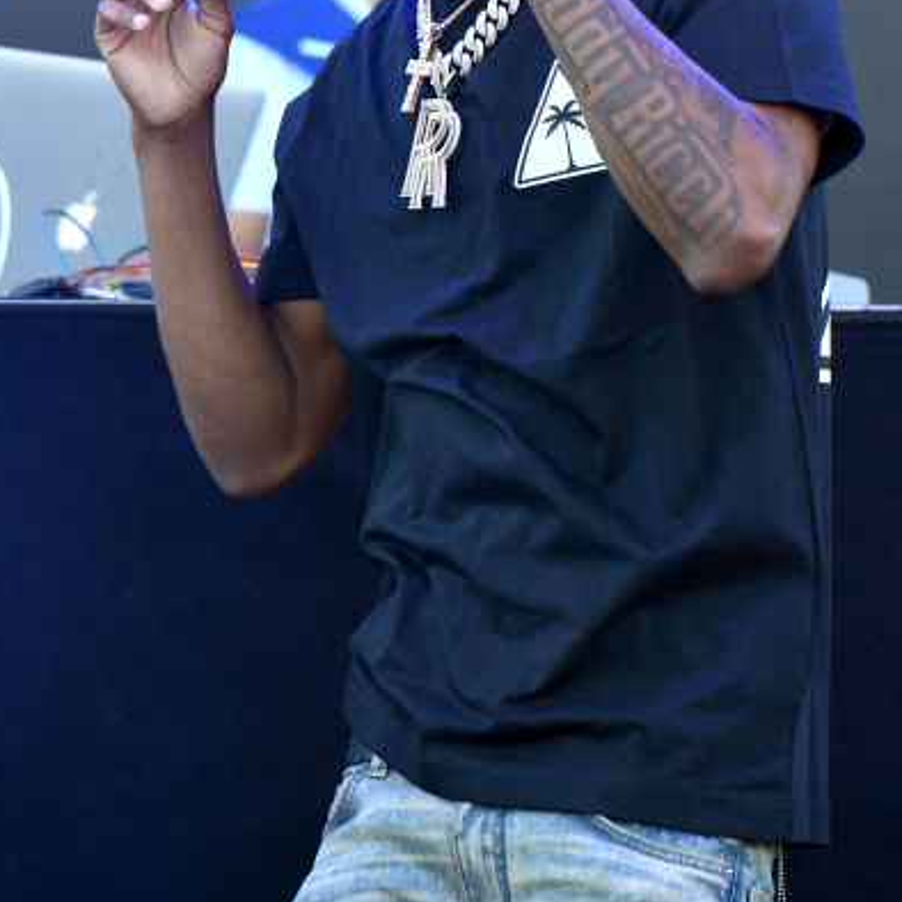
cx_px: 389
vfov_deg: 4.0
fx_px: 13030
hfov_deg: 4.0
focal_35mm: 442
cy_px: 134
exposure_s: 1/1600
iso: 800
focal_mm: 200
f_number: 4.5
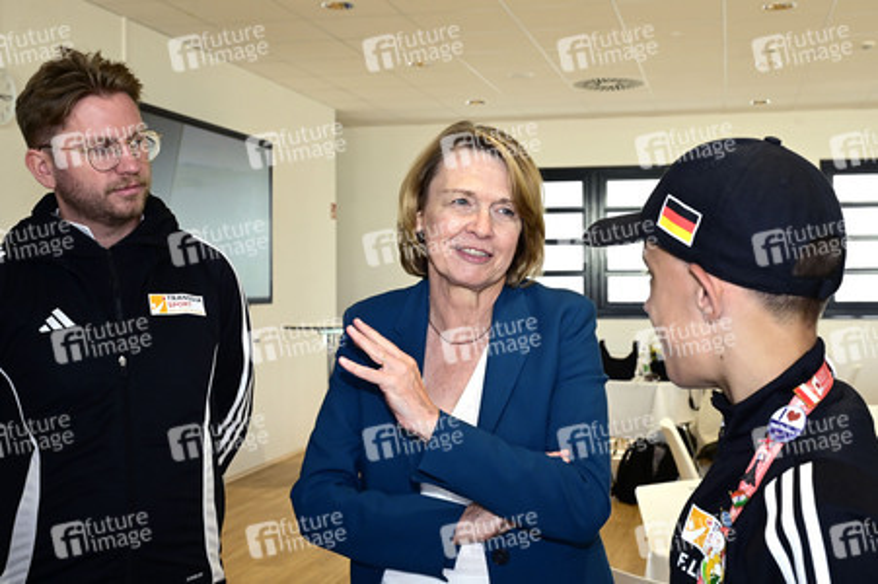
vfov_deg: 33.4
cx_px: 439
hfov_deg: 48.5
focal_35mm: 40
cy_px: 292
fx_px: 975
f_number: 8
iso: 2000
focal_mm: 40
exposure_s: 1/200
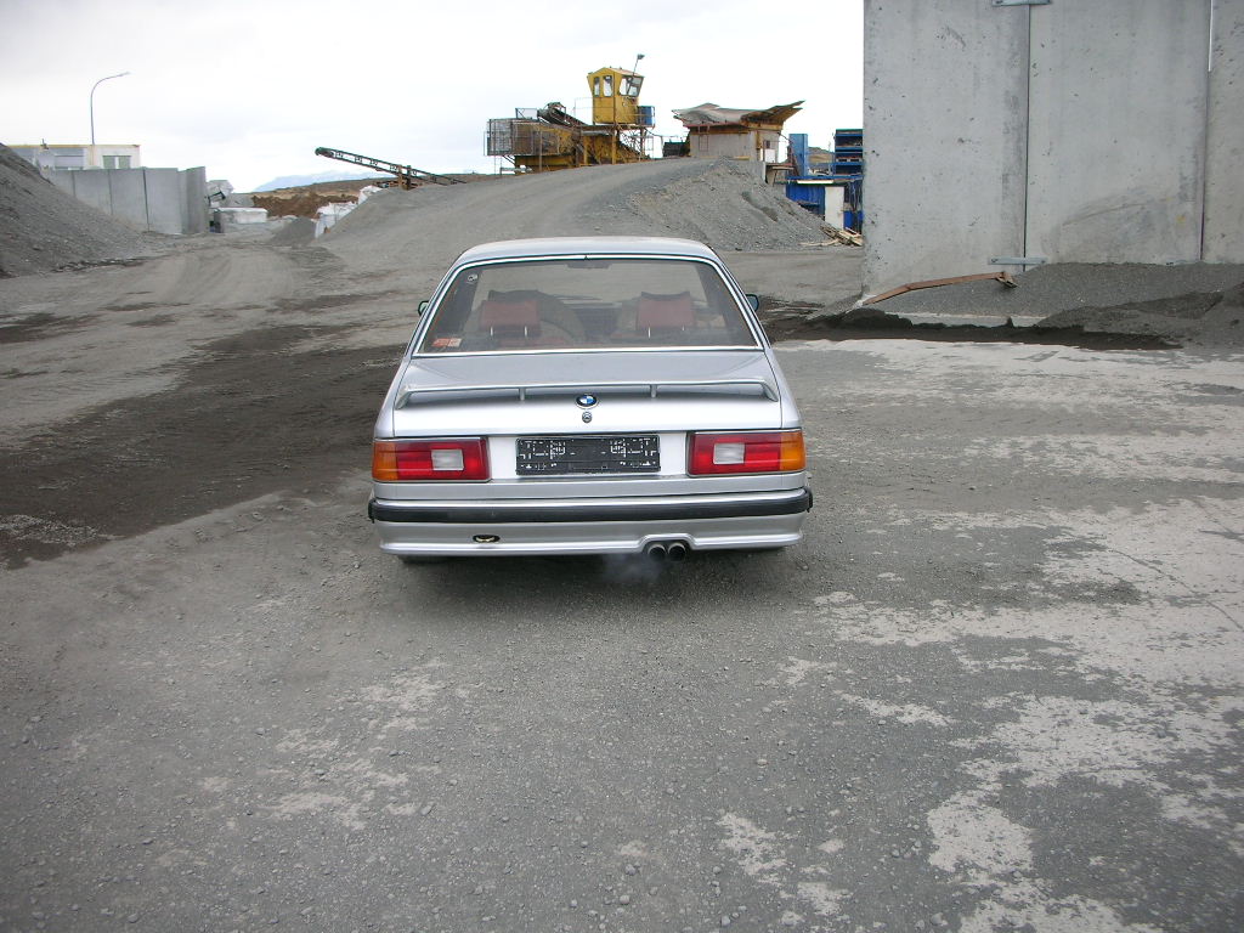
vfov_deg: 40.7
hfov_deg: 52.6
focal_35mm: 35
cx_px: 622
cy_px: 466
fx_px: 1258
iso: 50
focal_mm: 5.8
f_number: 3
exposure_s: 1/115
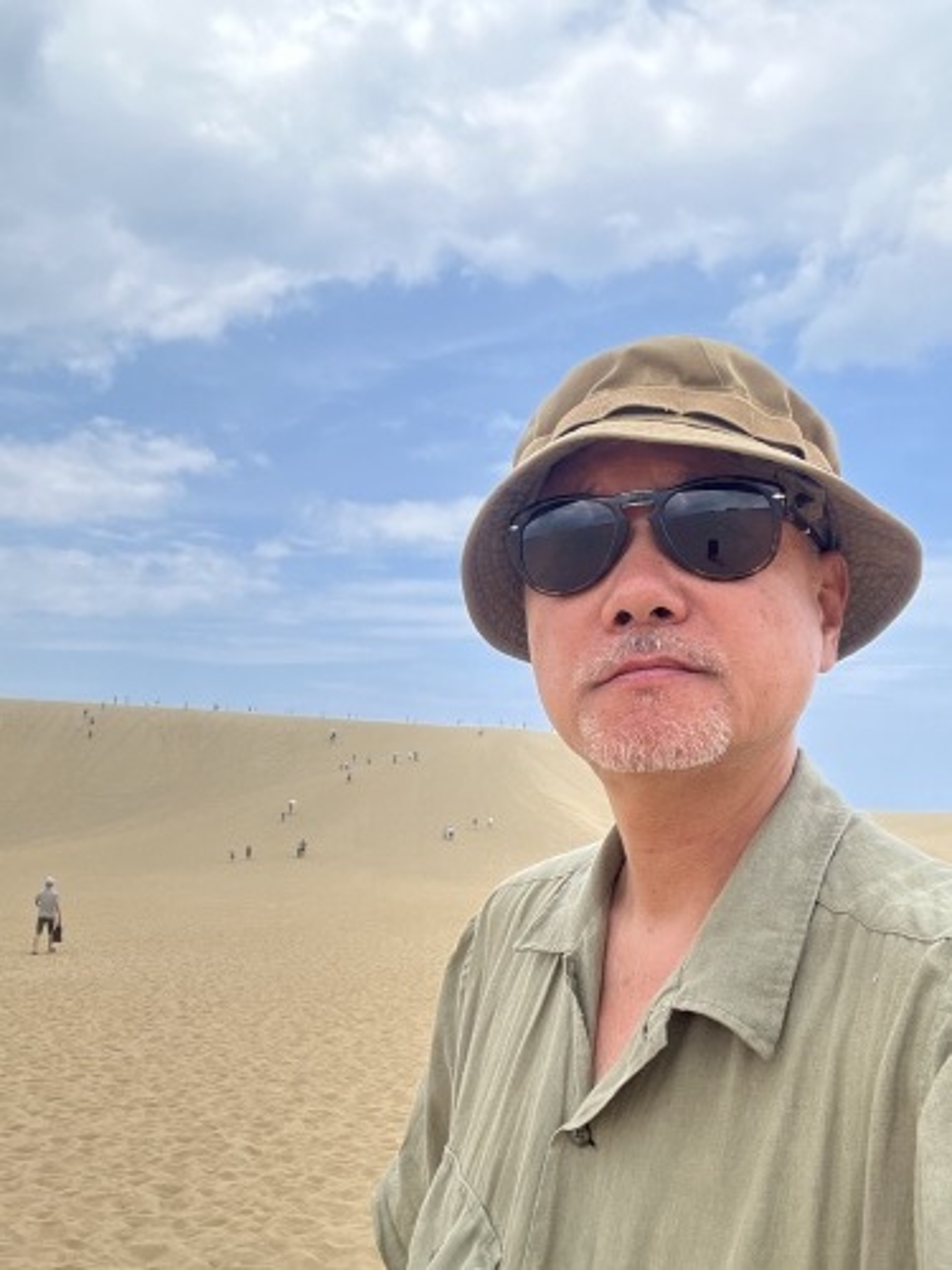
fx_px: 1100
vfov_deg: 60.0
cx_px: 476
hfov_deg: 46.8
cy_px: 635
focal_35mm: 30
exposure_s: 1/520
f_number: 2.2
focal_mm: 2.71
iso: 32
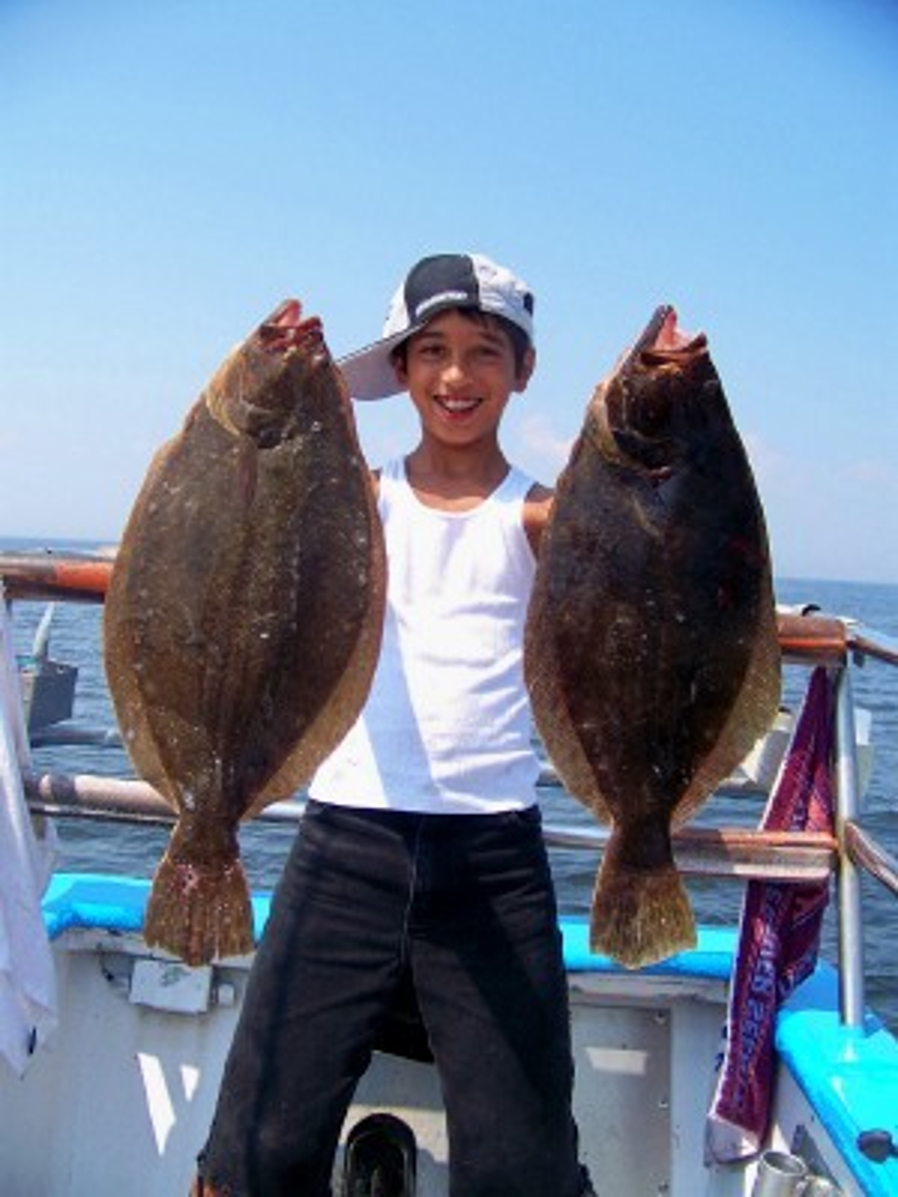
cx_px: 449
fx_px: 1245
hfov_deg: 39.7
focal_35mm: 36
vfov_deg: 51.4
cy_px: 598
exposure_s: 1/640
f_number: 2.8
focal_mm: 5.85
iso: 64
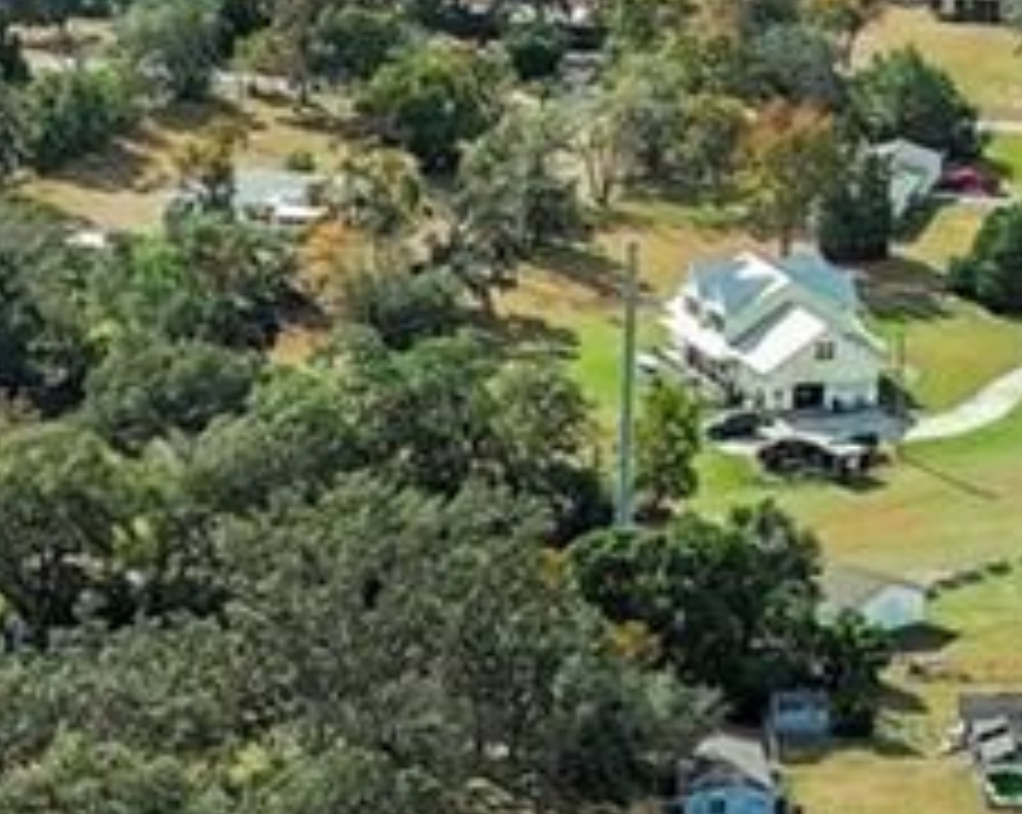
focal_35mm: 192
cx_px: 185
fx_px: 5800
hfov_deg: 10.0
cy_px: 1471
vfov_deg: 7.8
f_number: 2.8
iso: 100
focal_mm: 10.57
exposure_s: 1/1200
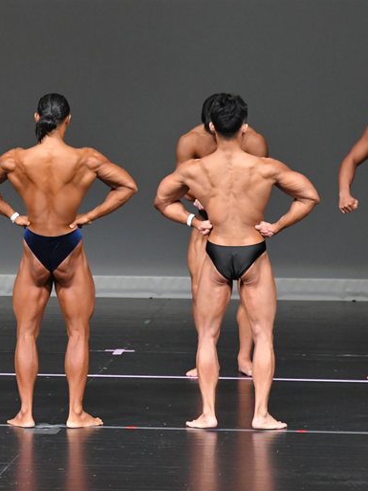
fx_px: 5554
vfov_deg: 5.1
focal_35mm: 392
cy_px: 246
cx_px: 61
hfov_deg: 3.8
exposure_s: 1/400
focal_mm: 180
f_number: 5.6
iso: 5000
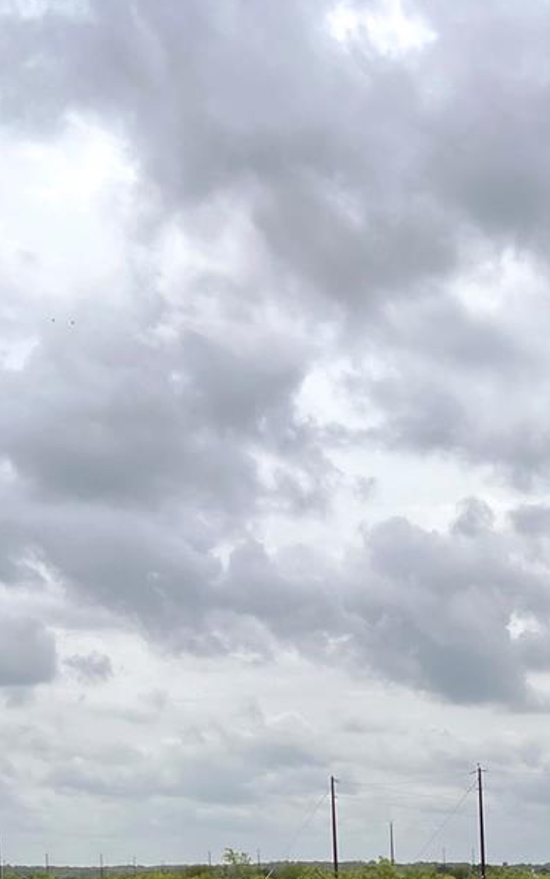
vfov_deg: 26.7
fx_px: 1701
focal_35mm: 71
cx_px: 656
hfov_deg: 17.5
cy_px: 960
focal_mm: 5.7
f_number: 1.5
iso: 50
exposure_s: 1/7463
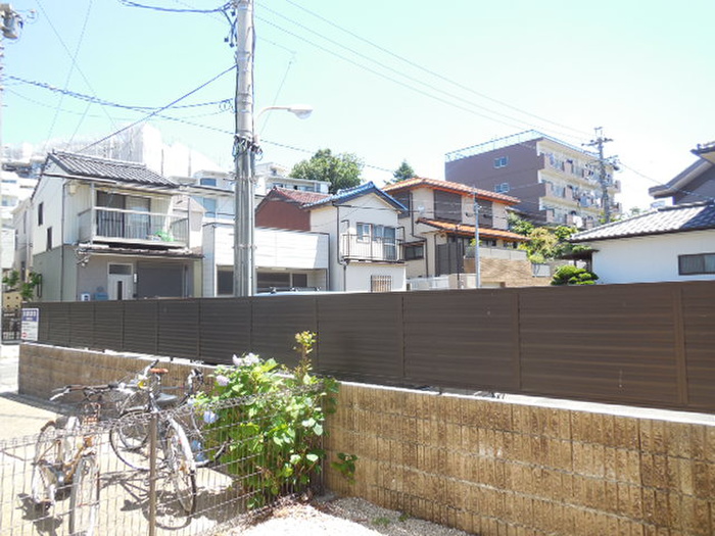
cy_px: 268
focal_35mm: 25
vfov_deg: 54.9
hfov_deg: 69.4
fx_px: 516
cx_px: 358
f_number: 3.1
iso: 125
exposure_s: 1/400
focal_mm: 4.5
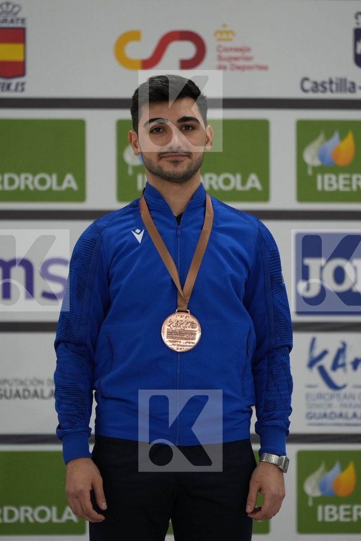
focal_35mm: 300
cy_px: 270
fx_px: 4512
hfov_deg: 4.6
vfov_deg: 6.9
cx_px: 180
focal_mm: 200
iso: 2000
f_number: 2.8
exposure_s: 1/500
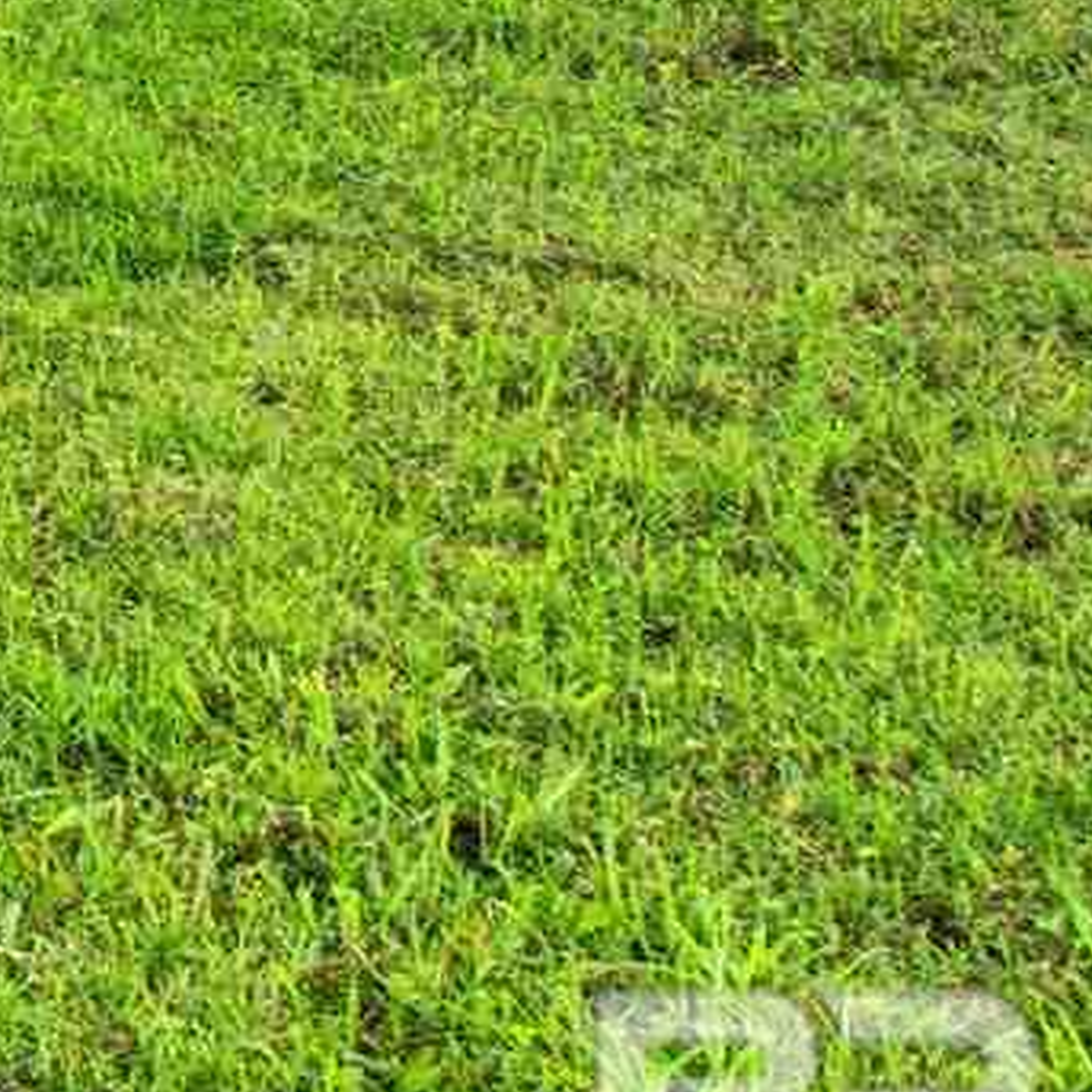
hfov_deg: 7.8
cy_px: -1606
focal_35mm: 145
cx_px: -3289
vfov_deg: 10.3
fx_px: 5175
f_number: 11
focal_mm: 19
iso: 200
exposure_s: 1/320
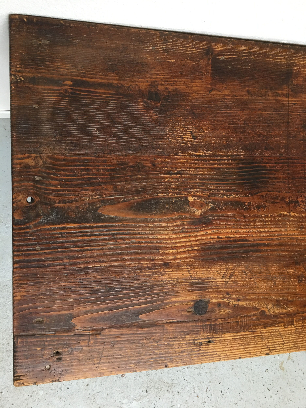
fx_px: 342
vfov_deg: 61.7
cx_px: 153
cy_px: 204
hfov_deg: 48.2
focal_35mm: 29
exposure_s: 1/17
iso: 64
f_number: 2.2
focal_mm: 4.15
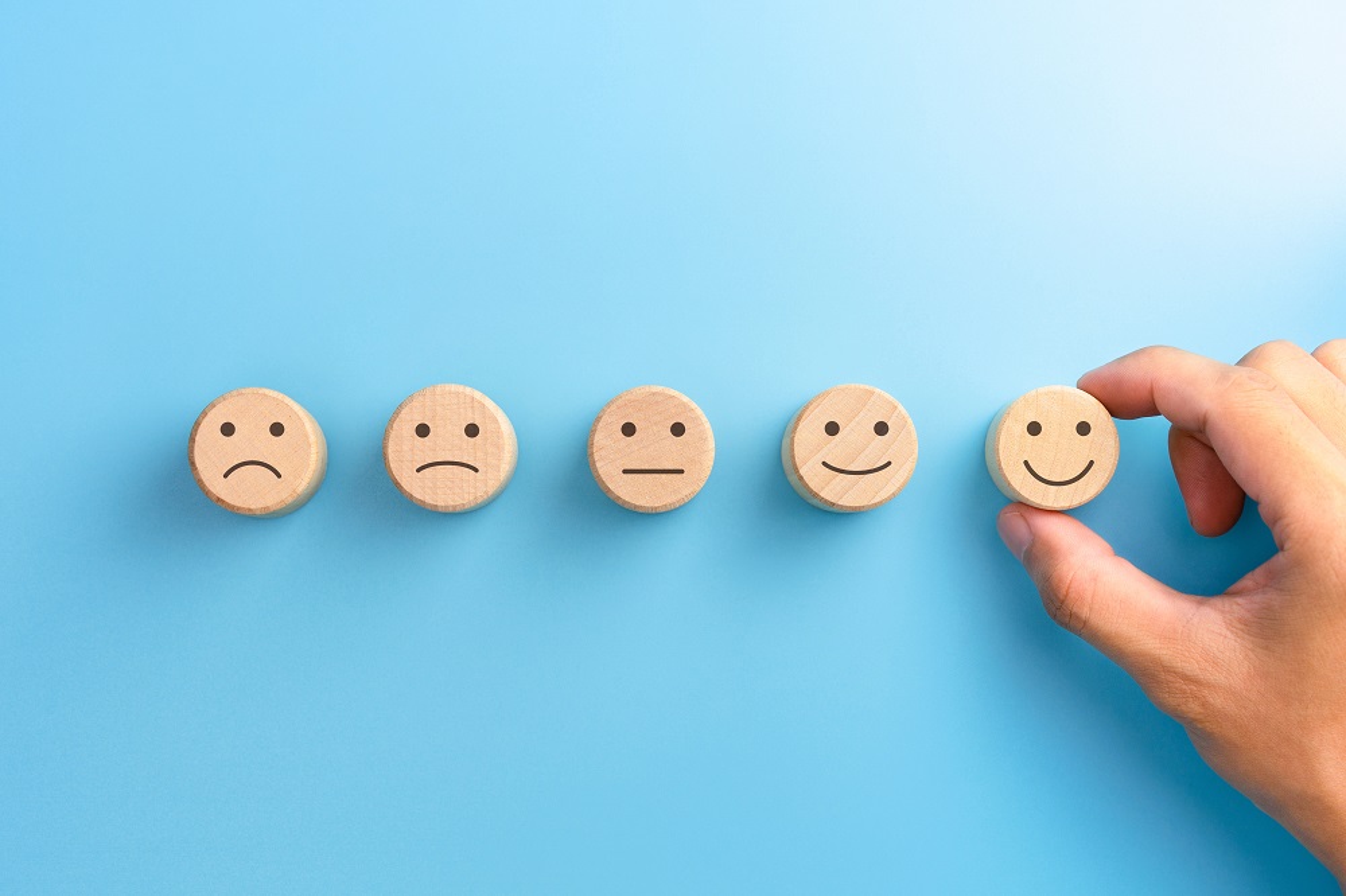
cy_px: 448
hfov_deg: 36.3
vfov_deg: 24.6
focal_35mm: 55
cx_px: 673
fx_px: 2056
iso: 100
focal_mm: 55
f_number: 6.3
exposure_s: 1/60
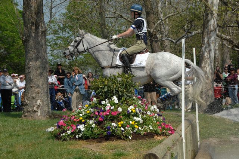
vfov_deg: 12.1
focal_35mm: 112
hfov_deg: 18.2
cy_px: 80
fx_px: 746
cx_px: 120
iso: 500
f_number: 9.5
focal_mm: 75
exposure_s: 1/1000
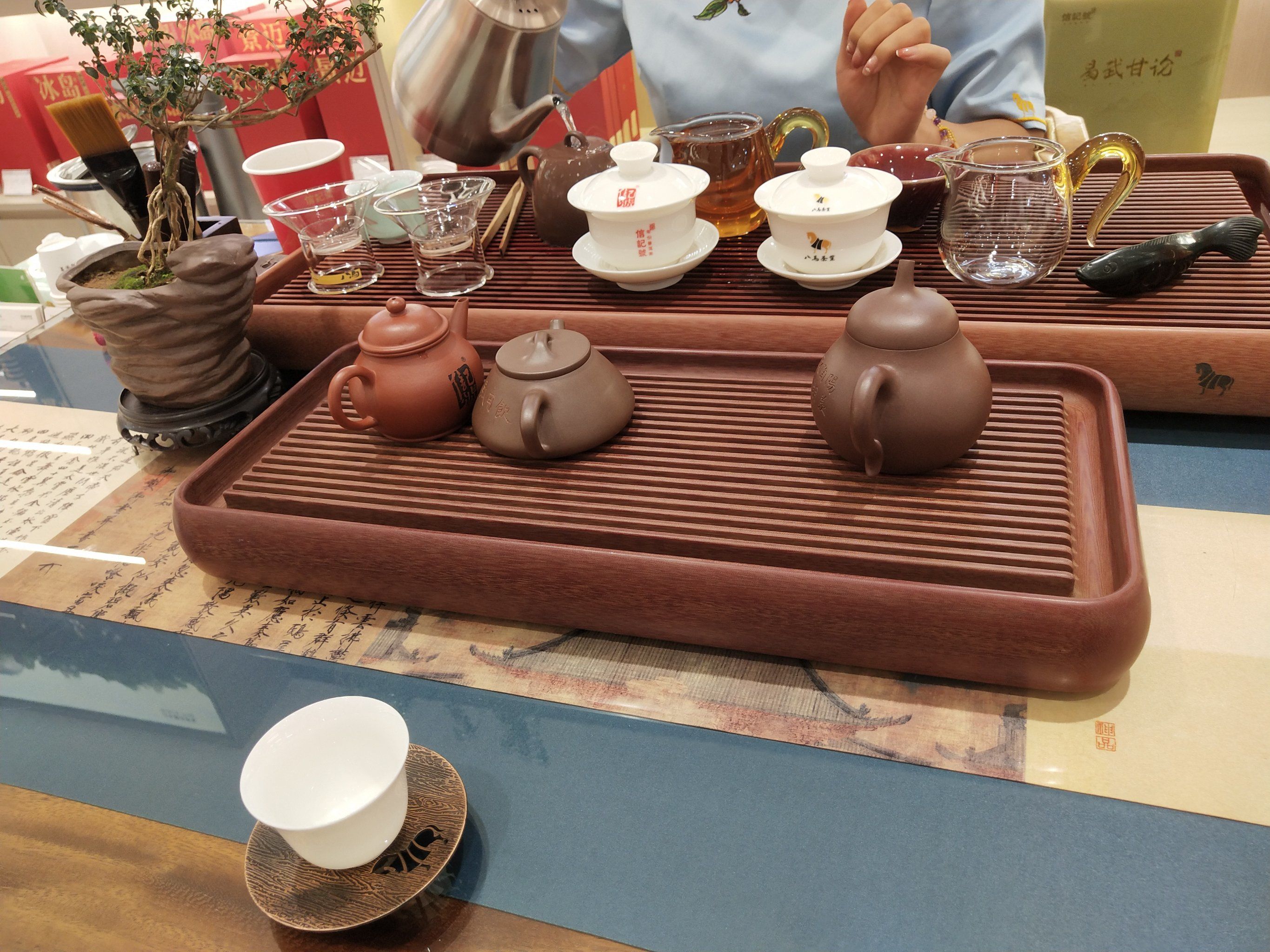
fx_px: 1101
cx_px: 635
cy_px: 476
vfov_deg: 46.8
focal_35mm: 30
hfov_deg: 60.0
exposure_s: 1/50
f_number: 1.8
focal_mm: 3.95
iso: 143
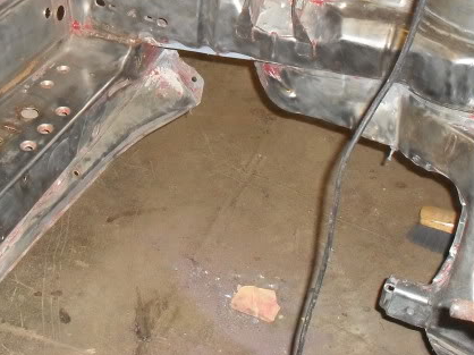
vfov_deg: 21.7
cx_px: 196
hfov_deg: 28.9
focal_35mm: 67
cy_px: 75
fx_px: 917
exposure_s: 1/45
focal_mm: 6.3
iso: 240
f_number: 3.2
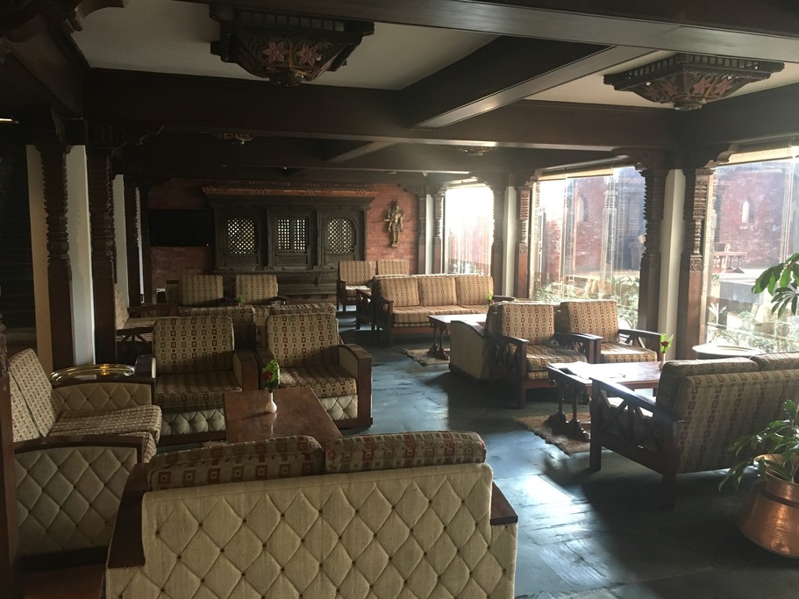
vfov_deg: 48.2
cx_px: 400
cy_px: 300
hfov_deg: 61.7
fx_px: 669
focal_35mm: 29
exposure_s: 1/33
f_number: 2.2
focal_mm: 4.15
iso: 200
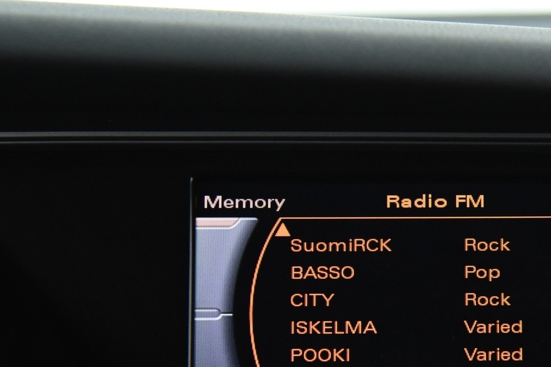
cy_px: 294
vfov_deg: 13.7
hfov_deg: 20.4
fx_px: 1515
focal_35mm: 99
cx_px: 441
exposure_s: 1/50
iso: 4000
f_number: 4
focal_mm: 48
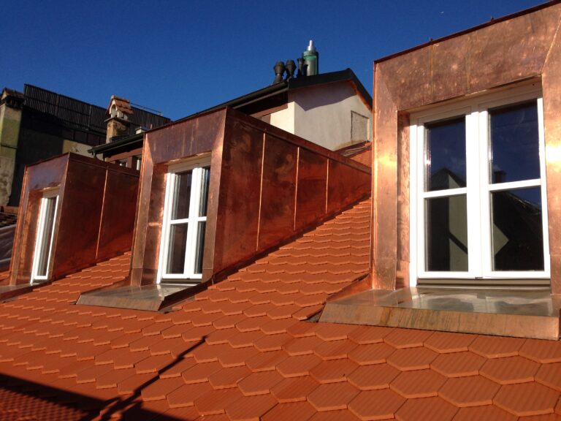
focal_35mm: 33
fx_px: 535
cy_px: 210
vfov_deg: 42.9
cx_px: 280
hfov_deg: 55.4
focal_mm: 4.12
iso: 50
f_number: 2.4
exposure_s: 1/2008
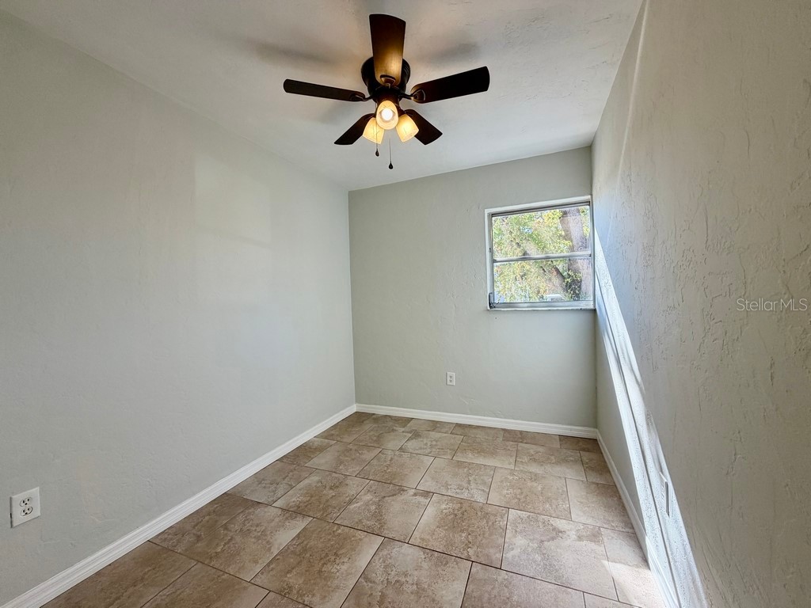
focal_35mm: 14
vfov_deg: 85.7
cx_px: 406
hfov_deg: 102.1
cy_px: 304
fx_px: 328
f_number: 2.2
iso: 80
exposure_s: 1/120
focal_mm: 2.22
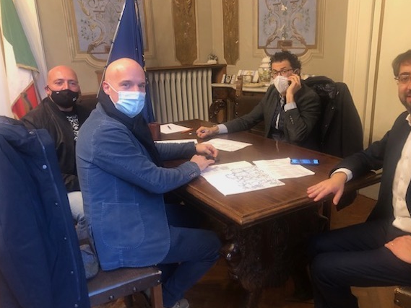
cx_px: 231
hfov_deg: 56.6
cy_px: 167
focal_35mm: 32
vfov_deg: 44.1
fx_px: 380
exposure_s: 1/15
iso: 100
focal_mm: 3.99
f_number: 1.8
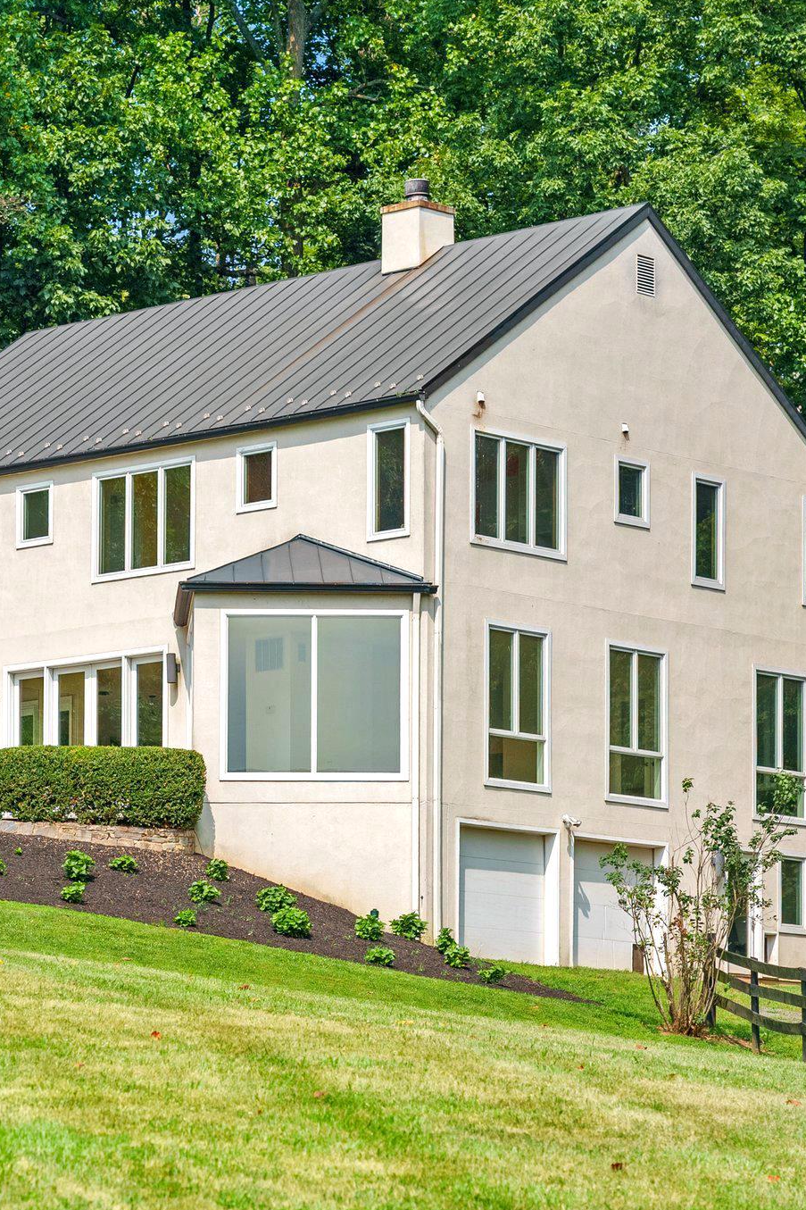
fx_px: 4165
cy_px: 605
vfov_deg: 16.5
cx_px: 195
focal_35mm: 124
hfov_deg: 11.0
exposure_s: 1/1000
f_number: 8
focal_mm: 82
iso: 400
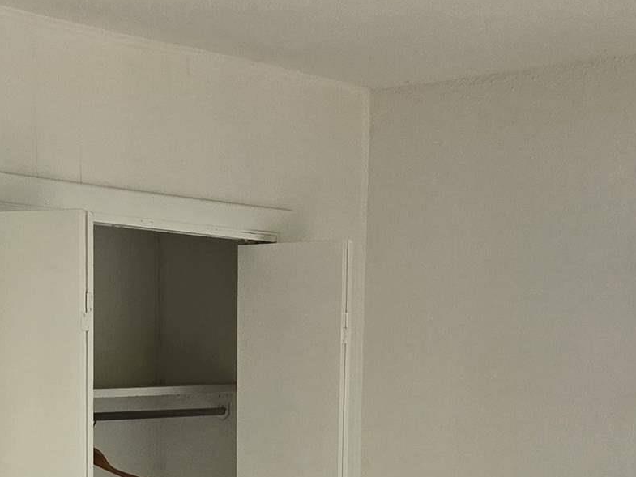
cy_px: 794
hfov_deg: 21.6
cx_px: 180
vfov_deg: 14.8
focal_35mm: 90
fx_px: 1654
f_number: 1.8
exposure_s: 1/180
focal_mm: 5.4
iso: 160
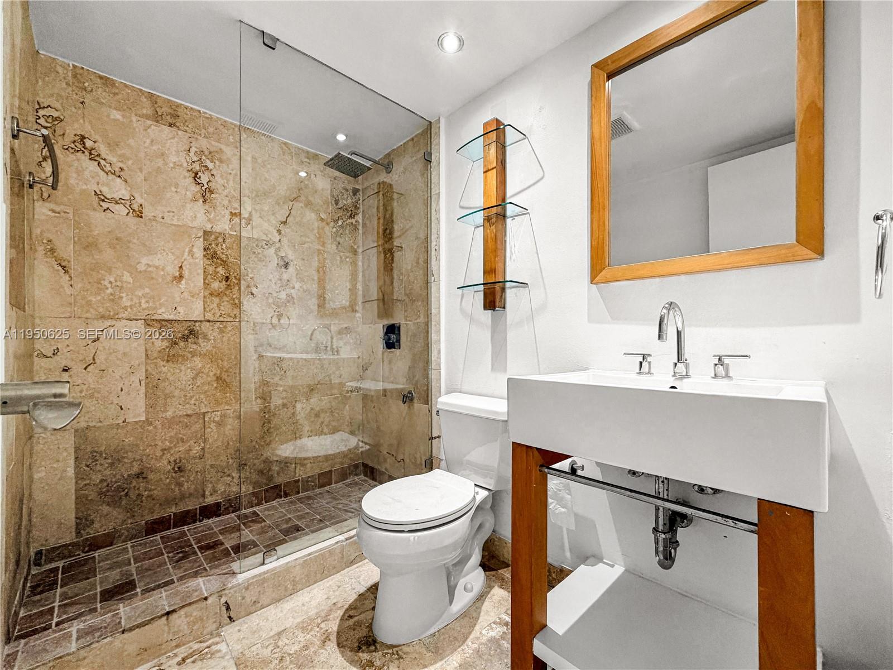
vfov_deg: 85.7
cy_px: 335
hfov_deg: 102.1
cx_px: 446
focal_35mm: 14
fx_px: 361
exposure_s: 1/60
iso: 200
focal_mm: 2.22
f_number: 2.2
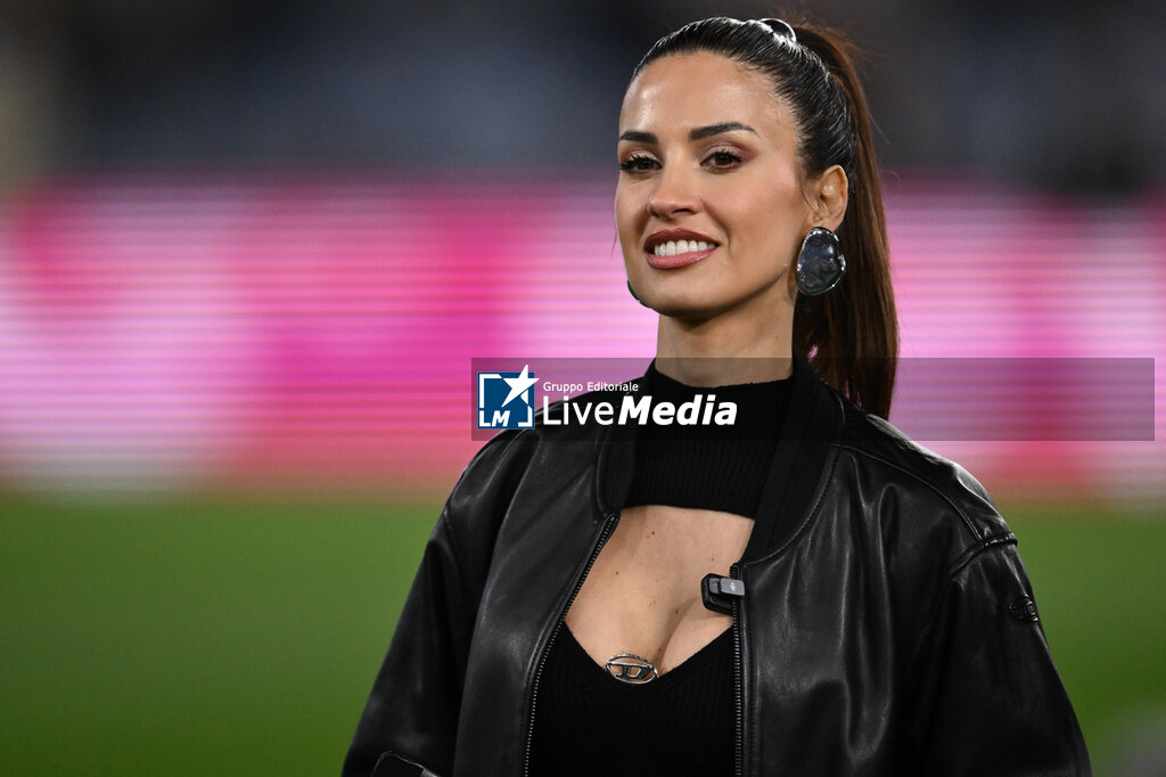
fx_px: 18131
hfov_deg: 3.7
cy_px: 388
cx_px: 583
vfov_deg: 2.5
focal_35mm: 560
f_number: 4
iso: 2500
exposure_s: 1/2000
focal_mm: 560
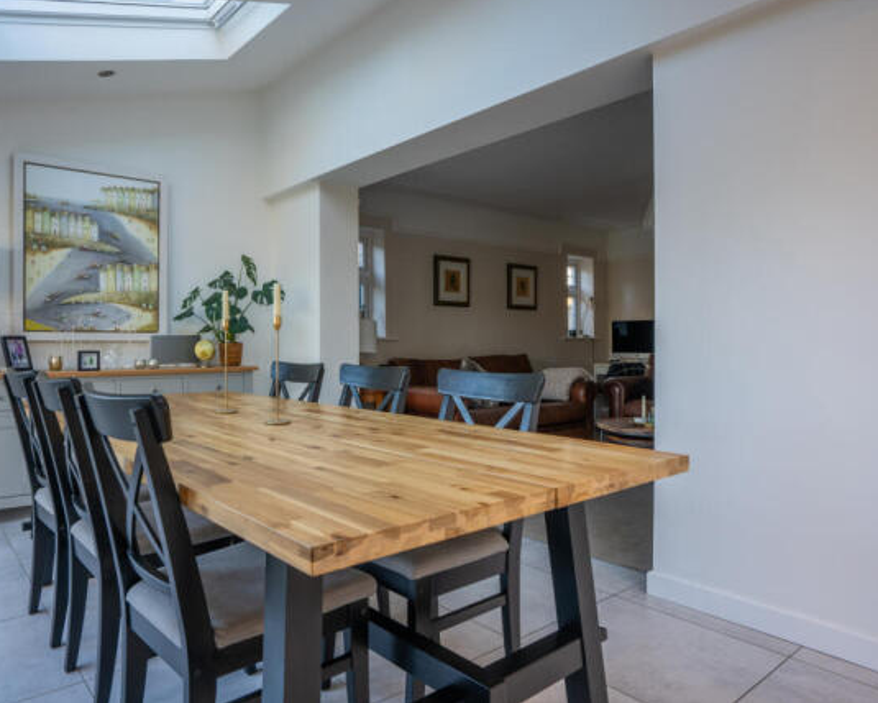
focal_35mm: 23
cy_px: 347
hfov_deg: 72.1
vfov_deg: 60.9
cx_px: 372
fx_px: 598
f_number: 11
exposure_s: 1/5
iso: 200
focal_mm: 20
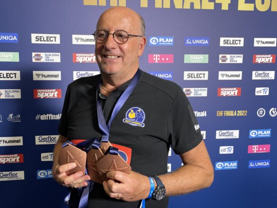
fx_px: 264
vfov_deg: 42.9
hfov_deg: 54.9
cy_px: 112
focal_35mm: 33
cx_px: 109
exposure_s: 1/109
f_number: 1.6
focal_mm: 4.2
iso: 125
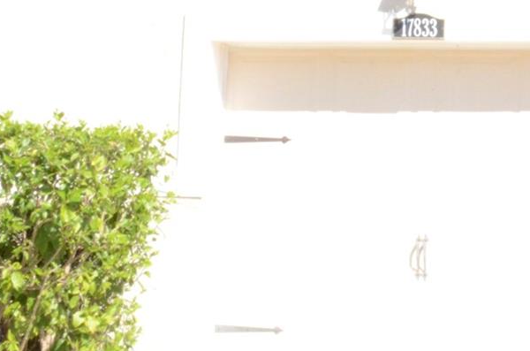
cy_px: -112
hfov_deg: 19.4
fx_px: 1527
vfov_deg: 12.7
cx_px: 460
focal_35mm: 104
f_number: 25
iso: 4000
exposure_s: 1/250
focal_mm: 26
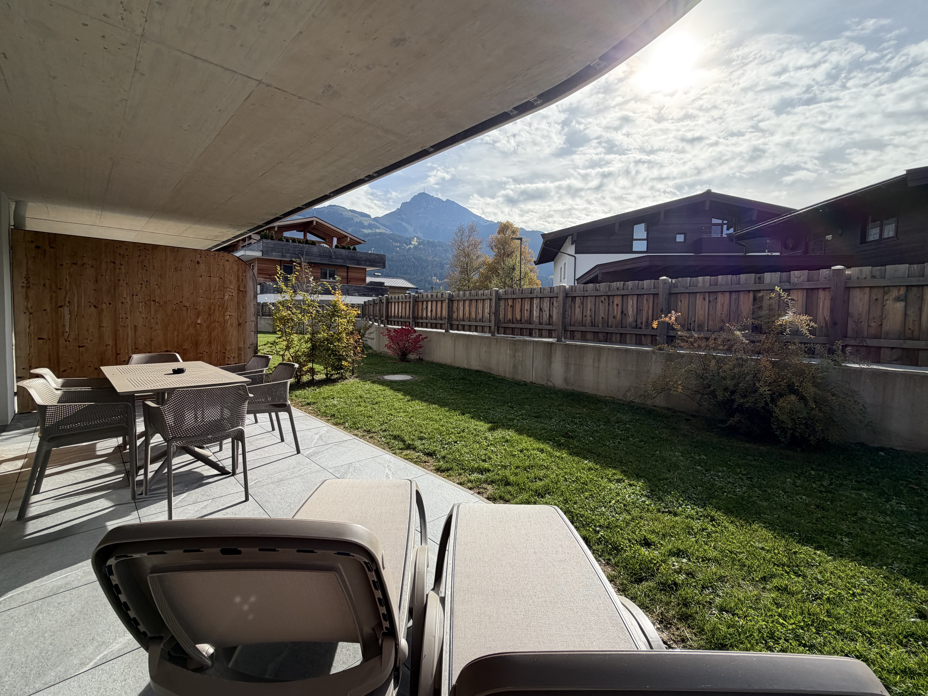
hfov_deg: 98.2
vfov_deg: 81.7
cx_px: 458
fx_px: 402
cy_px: 330
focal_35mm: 15
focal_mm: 2.22
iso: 32
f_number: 2.2
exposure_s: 1/876
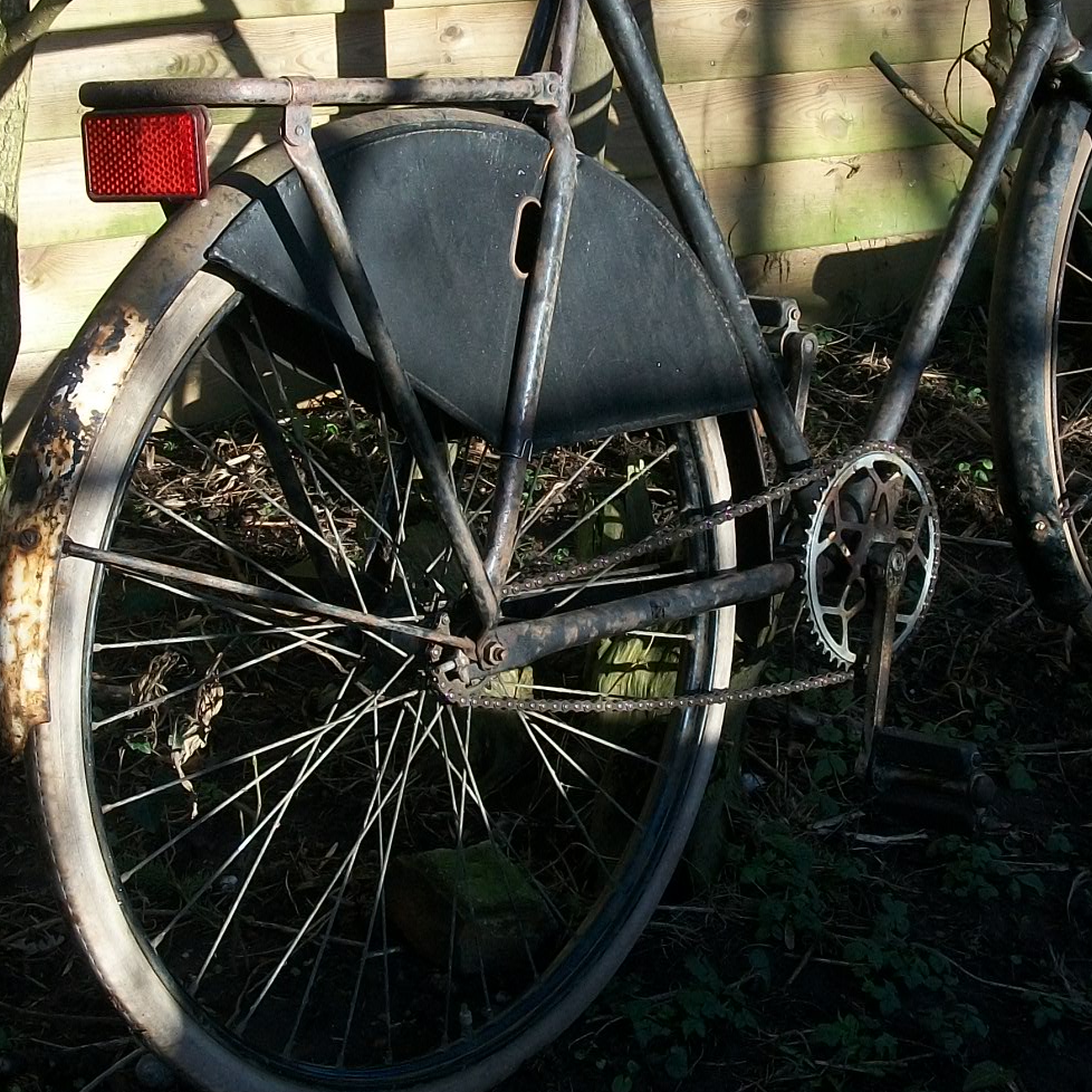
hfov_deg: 23.4
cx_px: 562
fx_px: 2641
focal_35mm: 74
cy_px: 367
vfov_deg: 23.3
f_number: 3.2
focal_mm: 7.1
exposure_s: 1/320
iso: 80
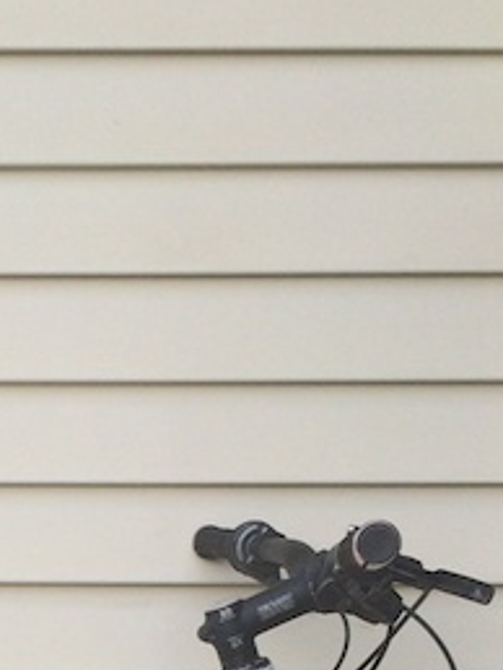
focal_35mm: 93
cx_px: -101
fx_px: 1799
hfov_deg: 15.3
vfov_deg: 19.1
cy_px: 932
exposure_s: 1/622
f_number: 2.2
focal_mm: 4.12
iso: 32
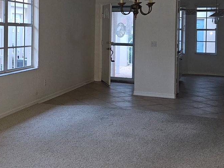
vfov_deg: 26.2
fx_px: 356
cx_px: 61
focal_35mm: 55
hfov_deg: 34.3
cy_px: 43
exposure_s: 1/9.99
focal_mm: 5.4
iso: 160
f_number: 1.8
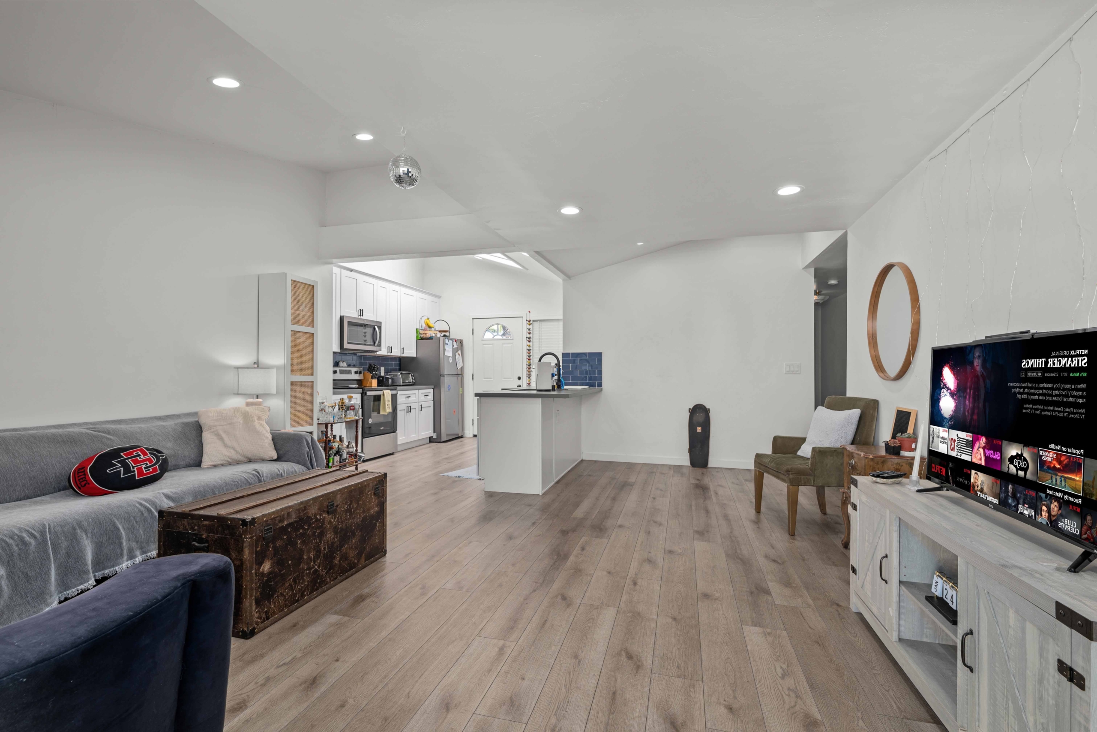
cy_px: 366
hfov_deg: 95.0
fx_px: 503
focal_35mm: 16
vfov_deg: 72.1
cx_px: 548
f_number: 8
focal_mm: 16.5
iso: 100
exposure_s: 1/5
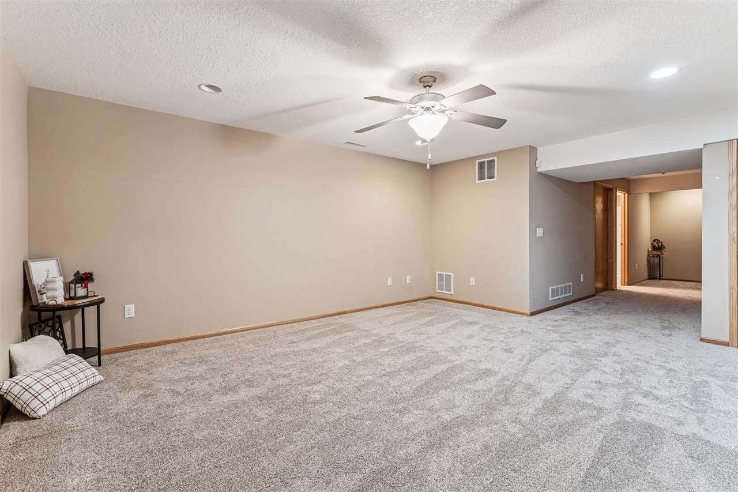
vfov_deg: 73.7
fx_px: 328
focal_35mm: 16
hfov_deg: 96.7
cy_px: 246
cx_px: 369
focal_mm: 16
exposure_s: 1/5
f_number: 8
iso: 800
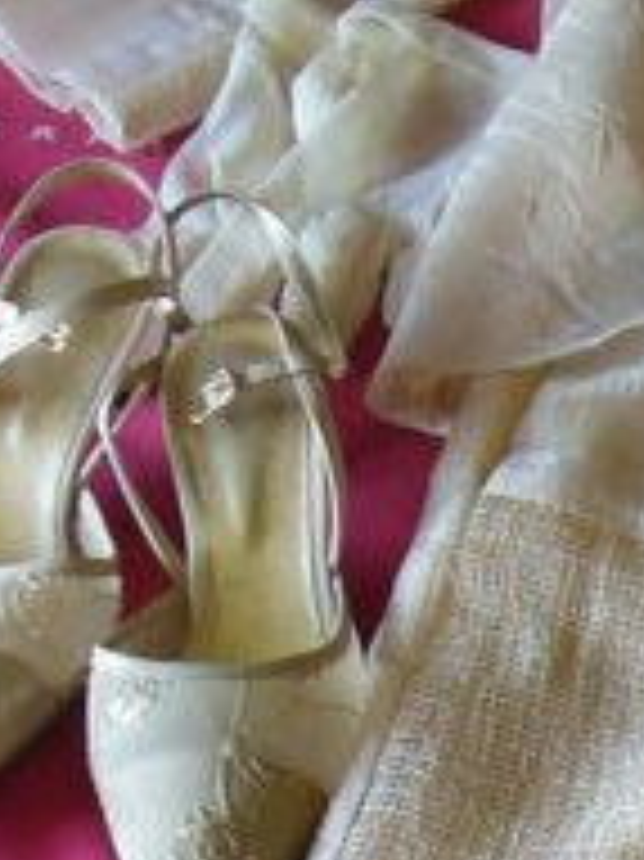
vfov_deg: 14.9
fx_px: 3253
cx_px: 1347
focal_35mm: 131
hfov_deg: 10.3
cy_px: 806
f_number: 3.2
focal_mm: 4.5
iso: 320
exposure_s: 1/30
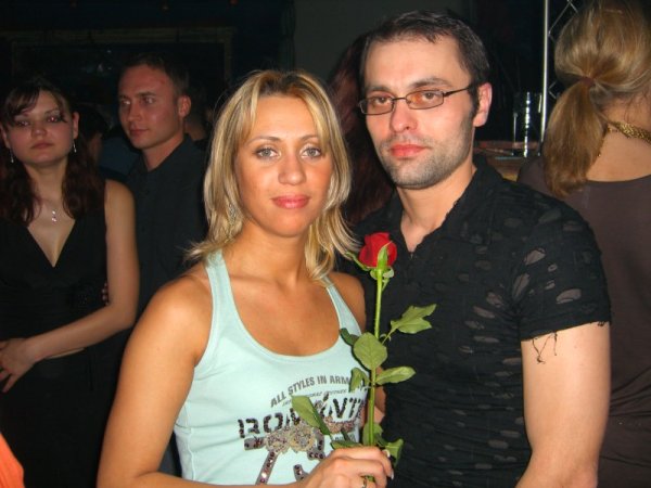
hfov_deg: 49.0
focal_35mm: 38
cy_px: 244
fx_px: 715
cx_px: 326
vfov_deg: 37.7
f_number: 2.8
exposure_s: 1/60
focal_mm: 7.9
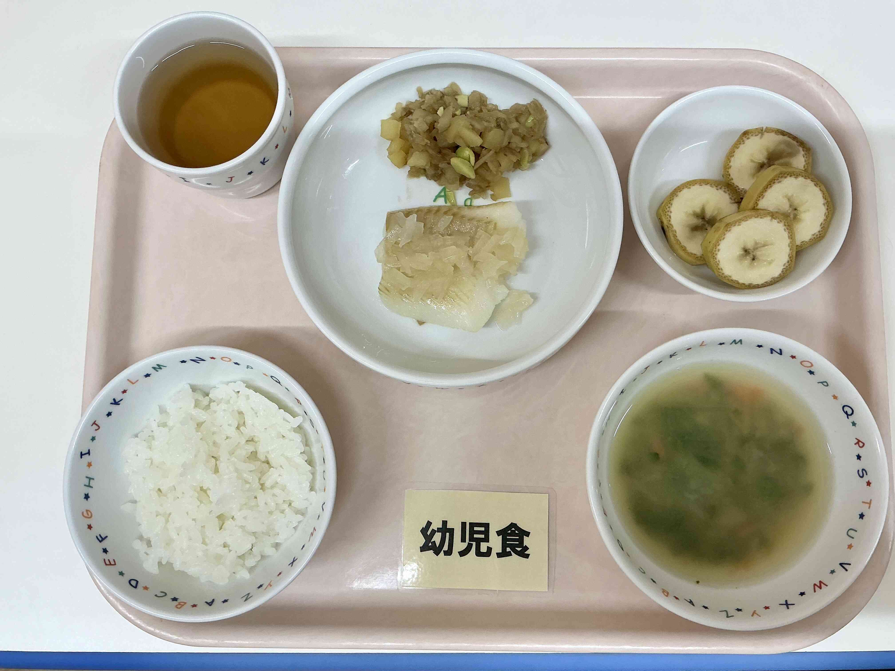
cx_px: 448
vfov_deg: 48.2
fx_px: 750
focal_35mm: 29
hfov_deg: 61.7
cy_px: 336
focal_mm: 3
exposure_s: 1/120
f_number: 1.8
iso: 64
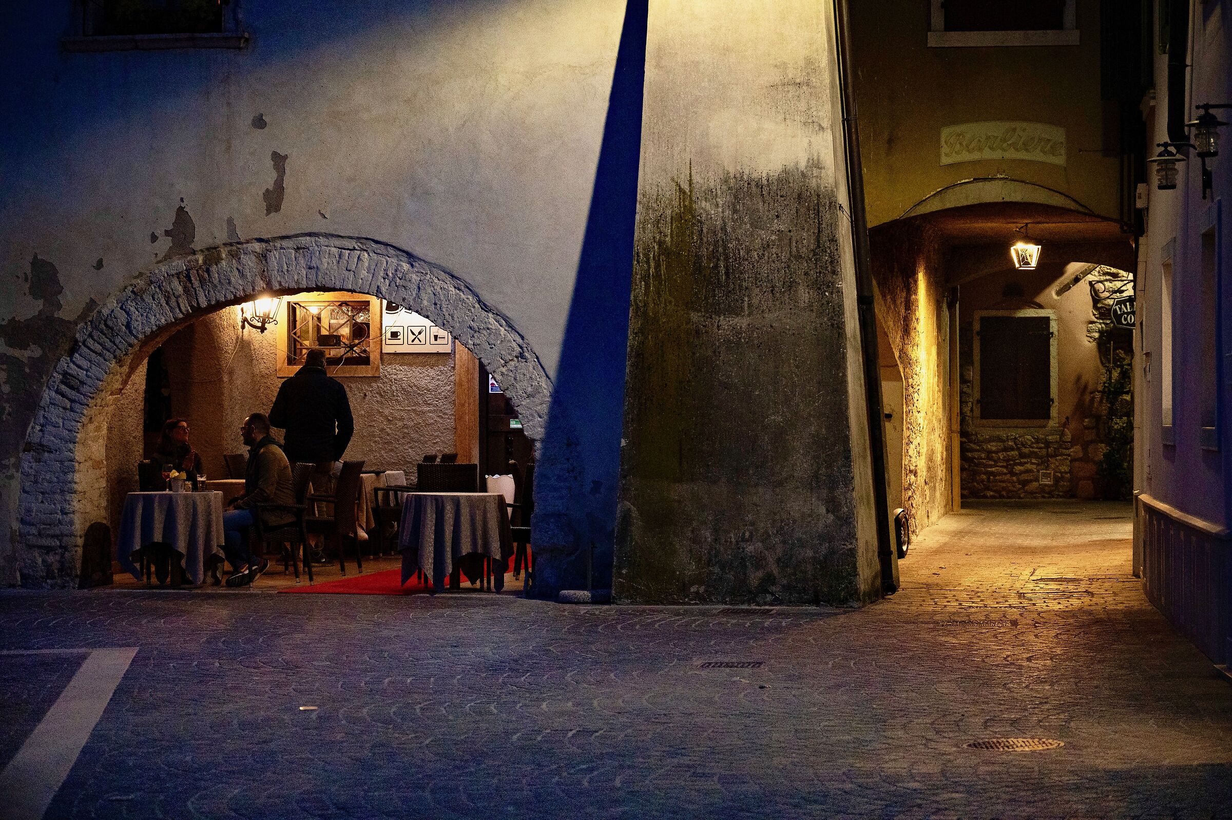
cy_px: 410
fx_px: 2599
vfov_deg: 17.9
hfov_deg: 26.7
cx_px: 616
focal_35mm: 76
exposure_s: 1/320
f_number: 4
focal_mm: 76
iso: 4000
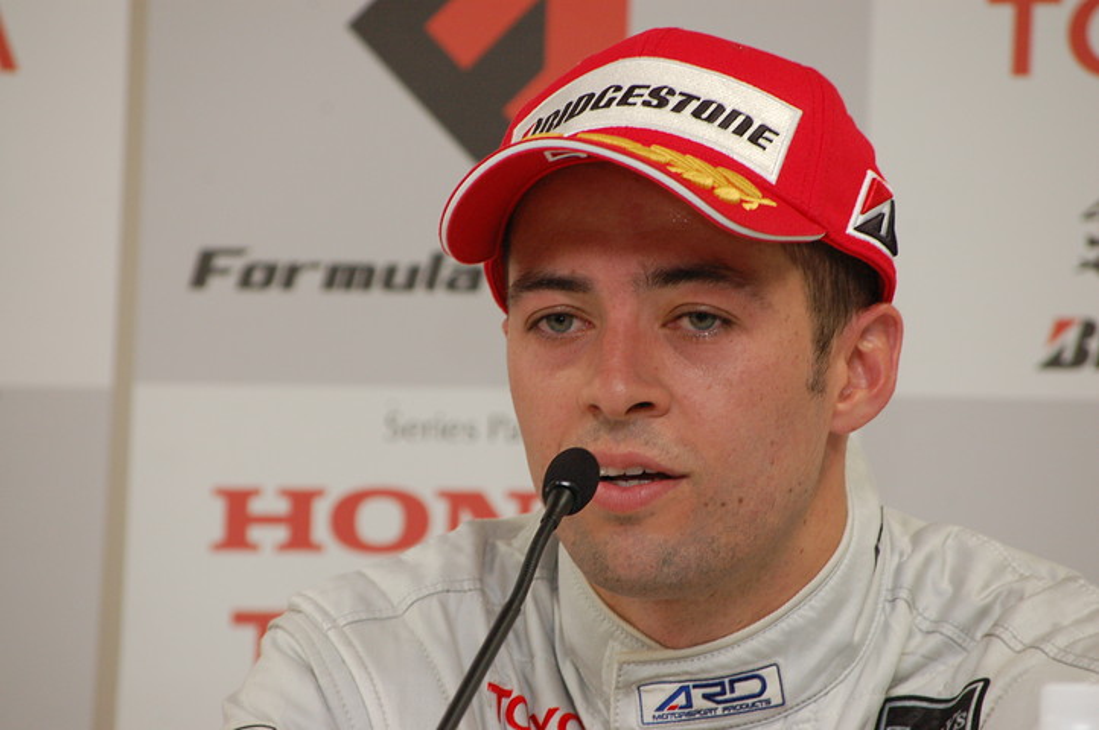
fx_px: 8006
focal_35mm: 262
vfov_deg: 5.2
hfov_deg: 7.9
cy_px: 365
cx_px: 550
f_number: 8
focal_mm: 175
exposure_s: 1/60
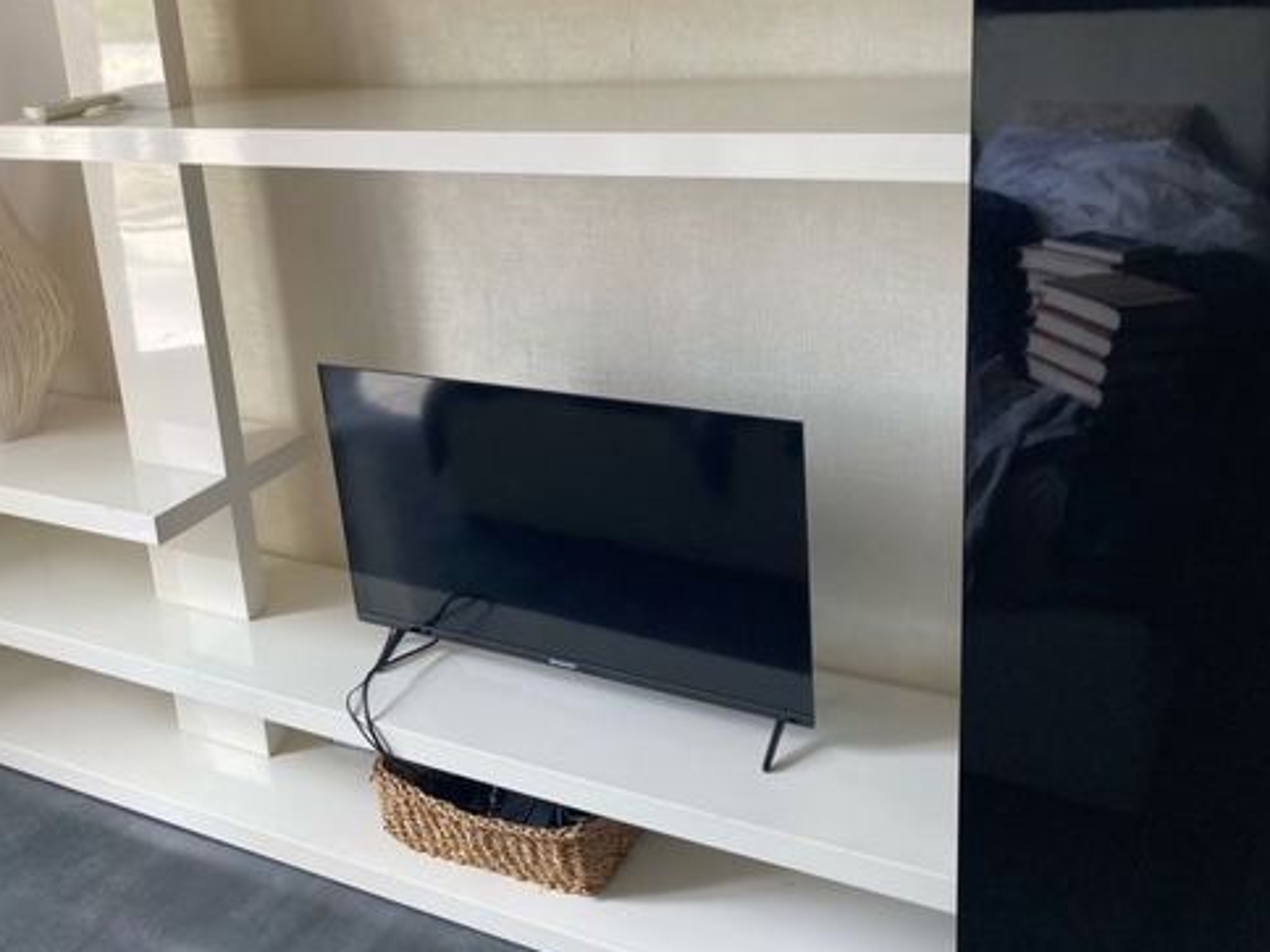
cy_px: 330
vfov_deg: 38.3
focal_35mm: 37
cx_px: 522
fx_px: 1357
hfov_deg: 49.9
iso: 80
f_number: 1.8
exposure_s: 1/109
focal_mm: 3.99
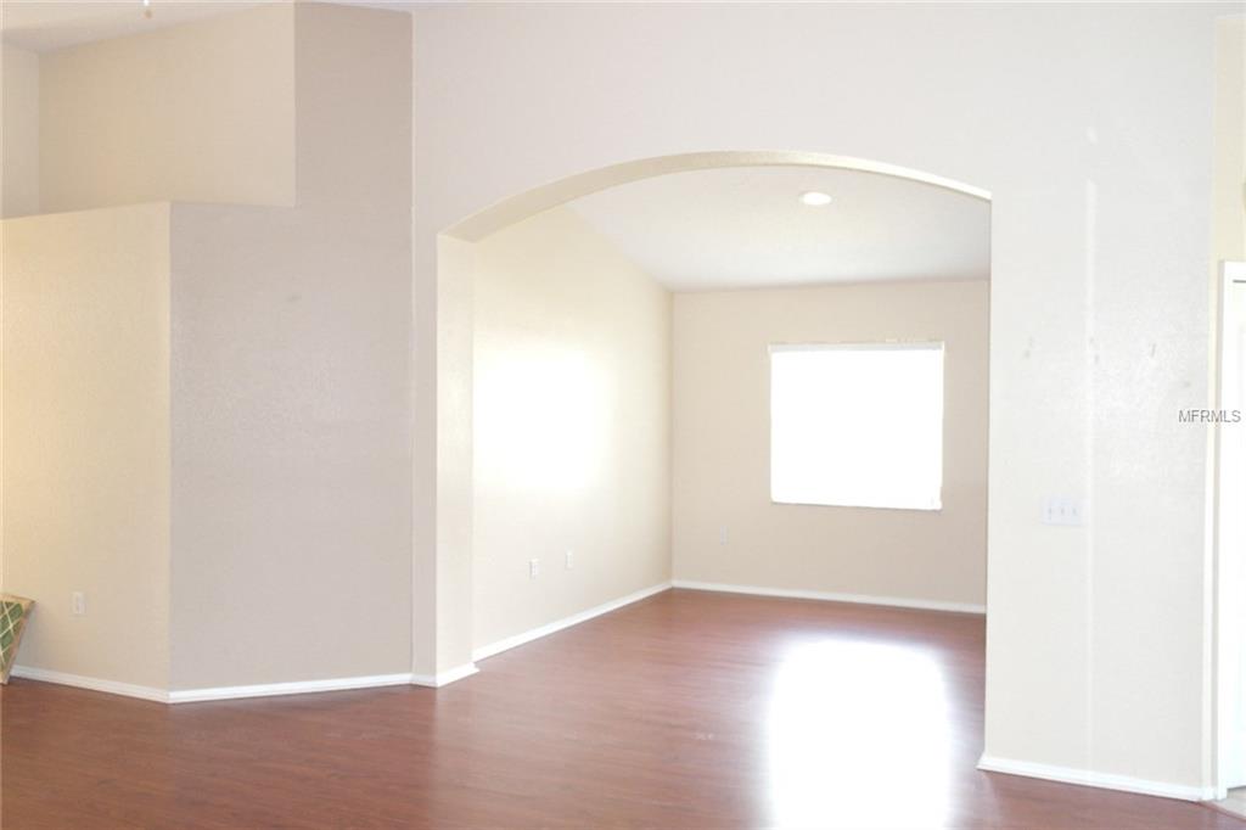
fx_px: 1038
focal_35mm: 30
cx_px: 623
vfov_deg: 43.6
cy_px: 415
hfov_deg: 61.9
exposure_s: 1/40
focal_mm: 20
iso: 400
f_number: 3.5
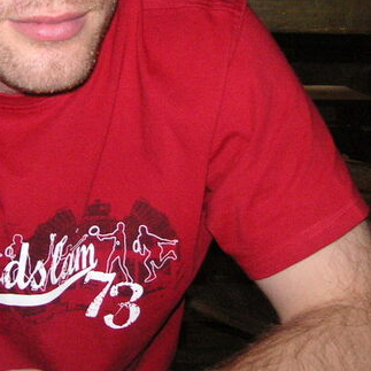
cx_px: 102
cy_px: 37
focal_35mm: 81
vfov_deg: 20.9
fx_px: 982
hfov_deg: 21.2
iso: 160
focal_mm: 6.1
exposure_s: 1/45
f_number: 2.8
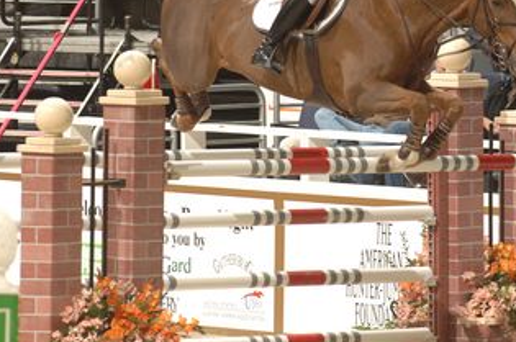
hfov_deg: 3.4
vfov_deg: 2.2
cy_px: 50
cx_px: 411
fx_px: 8730
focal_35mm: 610
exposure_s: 1/250
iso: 320
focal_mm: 200
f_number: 5.6
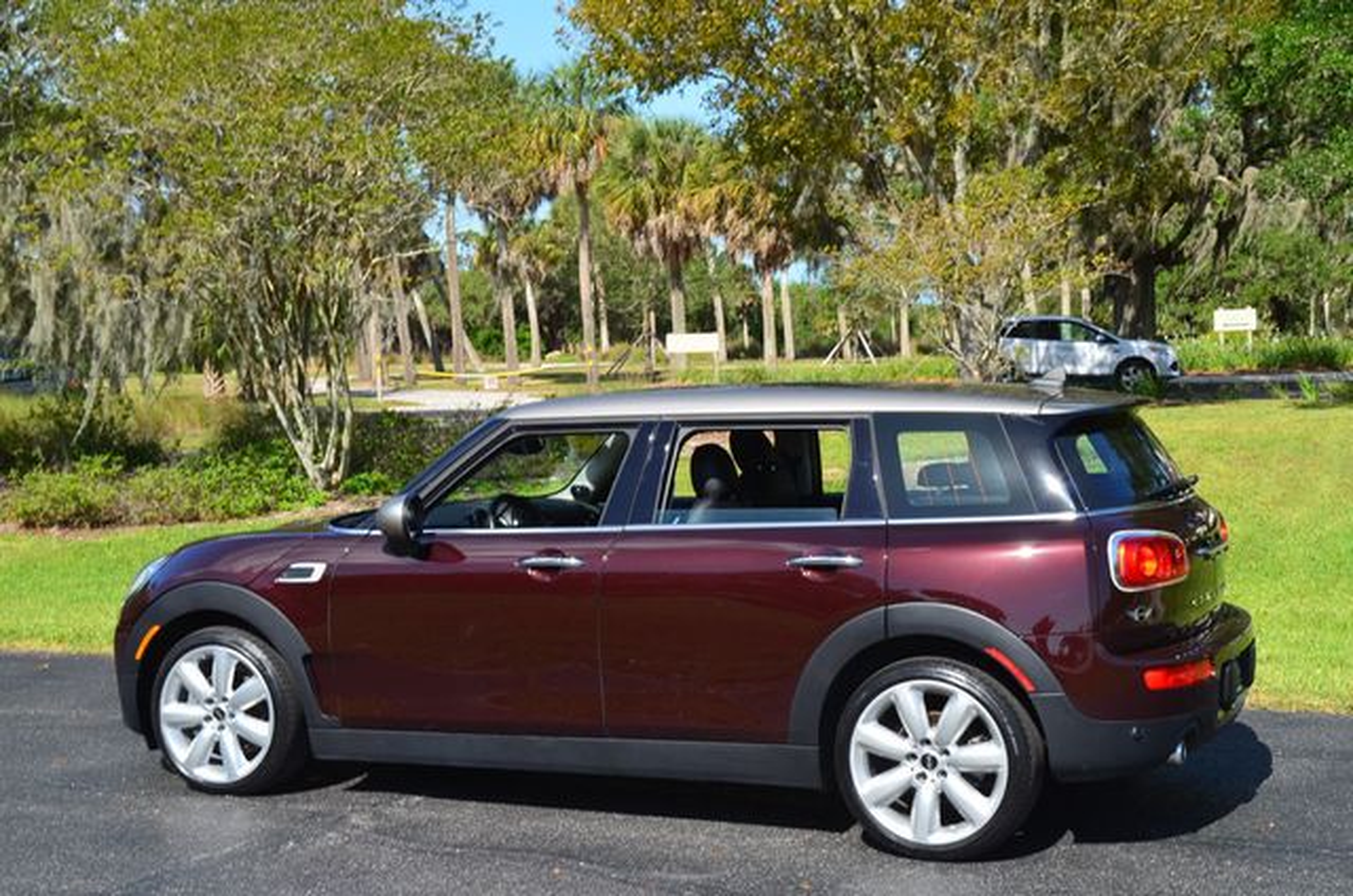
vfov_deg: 26.4
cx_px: 676
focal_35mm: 51
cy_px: 448
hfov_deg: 39.0
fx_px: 1913
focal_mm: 34
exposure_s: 1/125
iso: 180
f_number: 11
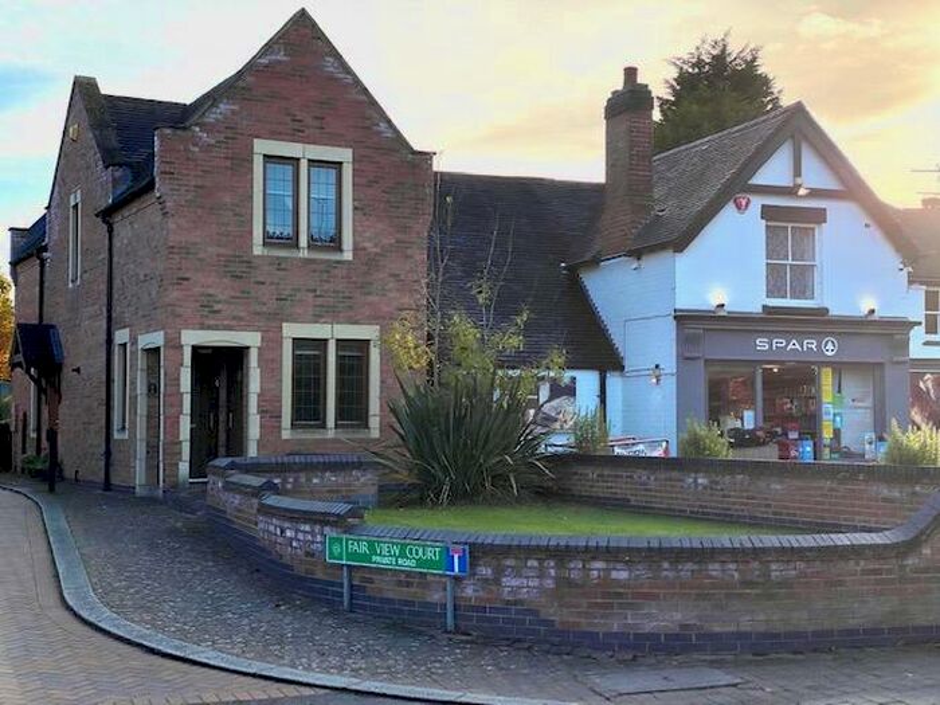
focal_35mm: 52
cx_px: 470
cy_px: 352
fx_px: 1412
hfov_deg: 36.8
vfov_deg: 28.0
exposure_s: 1/1597
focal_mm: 6
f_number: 2
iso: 20
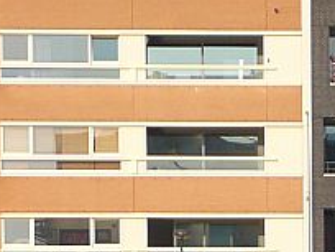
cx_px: 420
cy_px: 417
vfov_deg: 2.9
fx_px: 5013
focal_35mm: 518
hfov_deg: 3.8
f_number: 4.7
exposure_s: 1/400
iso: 100
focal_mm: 16.9
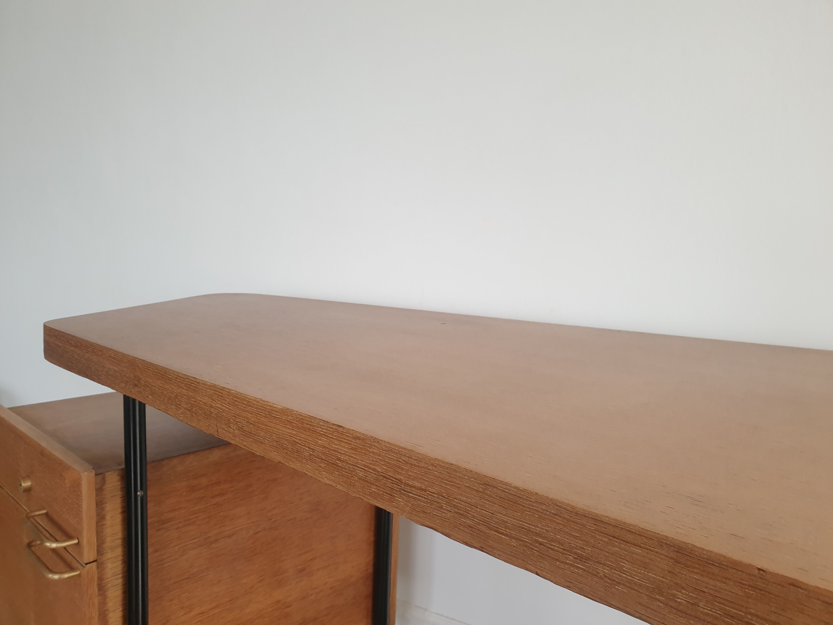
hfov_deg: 67.3
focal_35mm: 26
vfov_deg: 53.1
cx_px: 416
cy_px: 312
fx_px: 626
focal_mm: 4.3
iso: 100
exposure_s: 1/50
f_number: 2.4
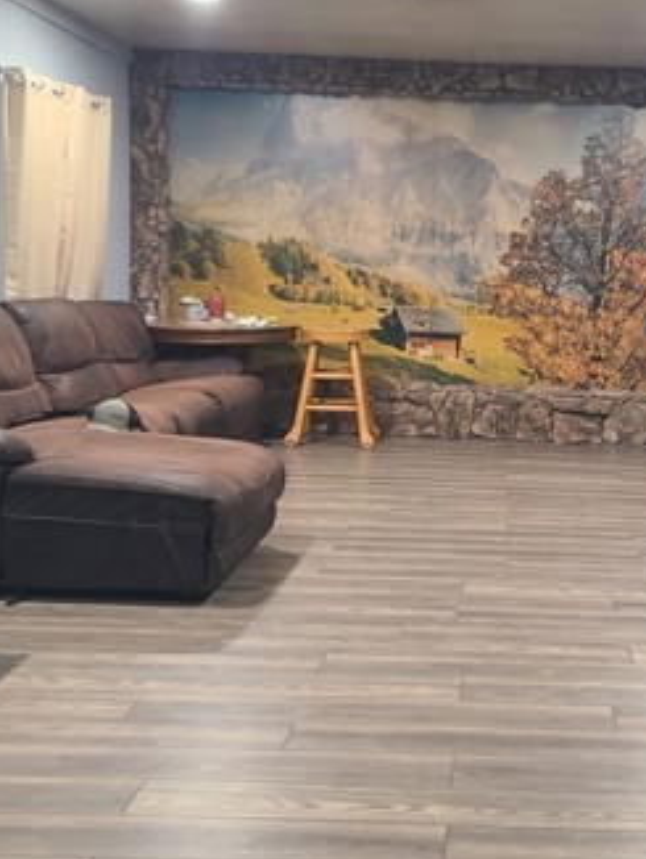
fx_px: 1267
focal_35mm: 51
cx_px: 517
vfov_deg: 37.5
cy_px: 453
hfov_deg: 28.0
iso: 320
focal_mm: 5.4
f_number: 1.8
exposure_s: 1/40
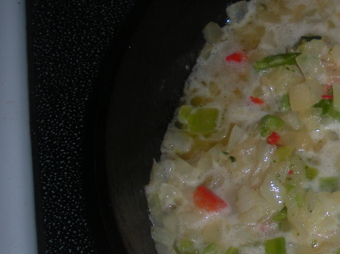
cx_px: 417
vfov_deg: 15.5
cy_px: 147
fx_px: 933
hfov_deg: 19.4
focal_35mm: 95
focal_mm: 6.3
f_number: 3.5
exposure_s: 1/60
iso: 64
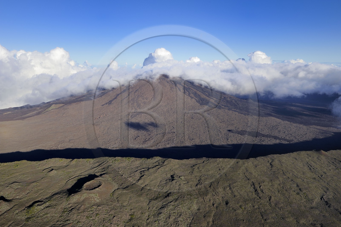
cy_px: 114
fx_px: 274
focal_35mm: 29
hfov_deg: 63.7
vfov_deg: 44.9
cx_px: 170
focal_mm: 29
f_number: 10
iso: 400
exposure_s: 1/640
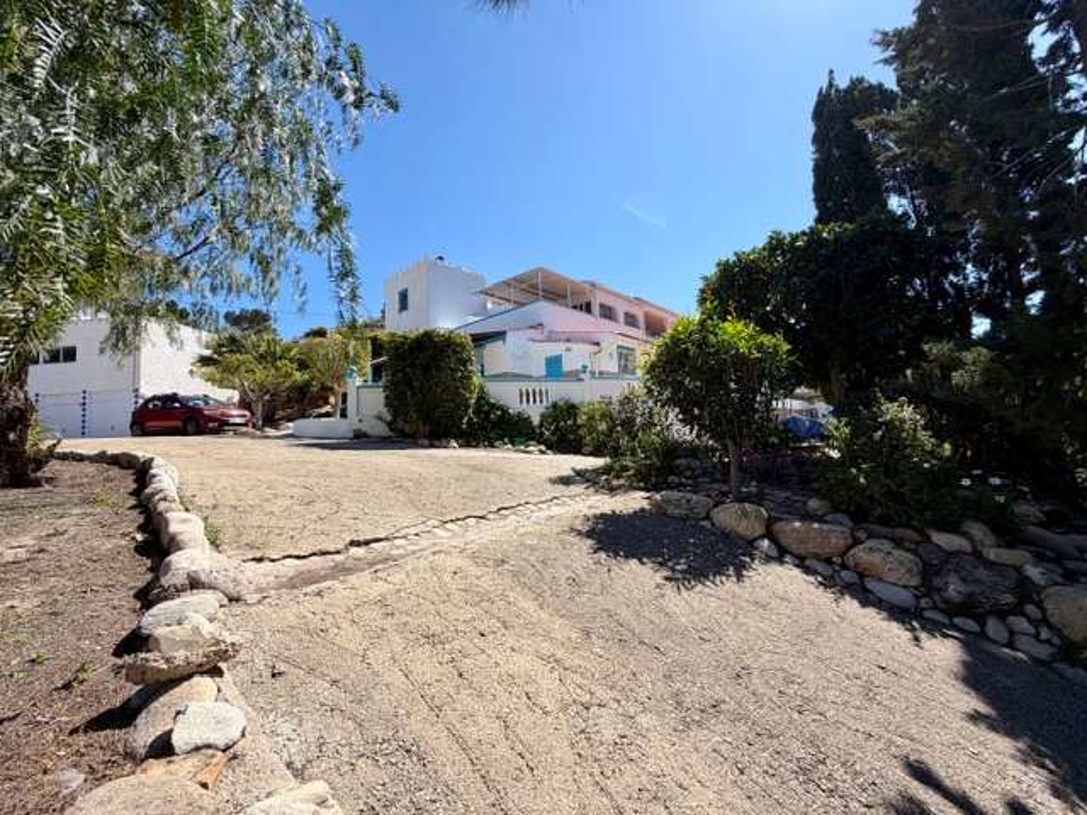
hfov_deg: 102.1
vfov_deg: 85.7
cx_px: 544
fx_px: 440
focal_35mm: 14
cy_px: 408
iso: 20
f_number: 2.2
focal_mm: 2.22
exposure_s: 1/789
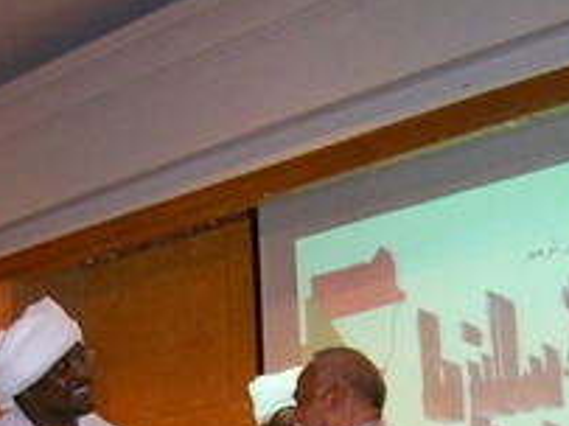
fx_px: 1708
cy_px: 600
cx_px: 241
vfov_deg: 13.5
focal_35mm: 104
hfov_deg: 18.9
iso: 200
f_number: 2.8
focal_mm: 5.85
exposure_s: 1/30
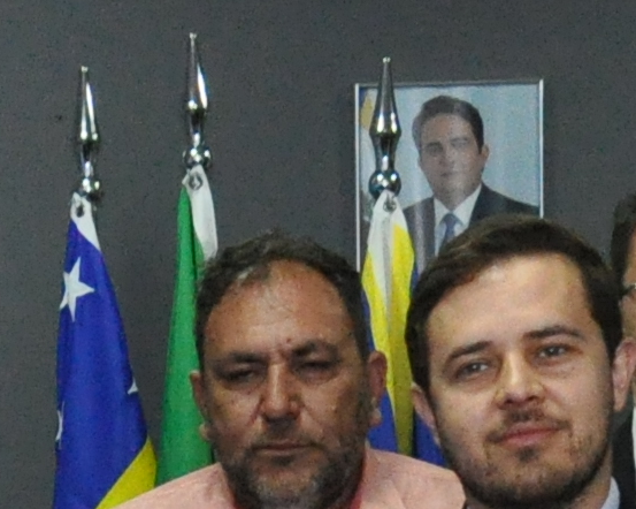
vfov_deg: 6.1
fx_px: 4516
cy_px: 1334
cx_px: -381
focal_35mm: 240
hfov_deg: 7.9
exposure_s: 1/125
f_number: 5.6
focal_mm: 22
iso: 2000
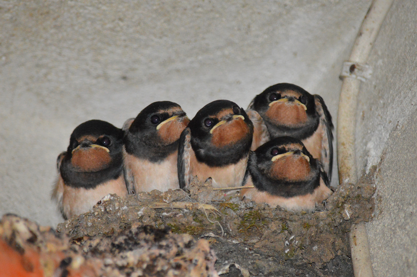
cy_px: 138
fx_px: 5207
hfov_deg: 4.6
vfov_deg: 3.0
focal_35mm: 450
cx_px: 208
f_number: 5.6
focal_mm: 300
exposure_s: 1/60
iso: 3200
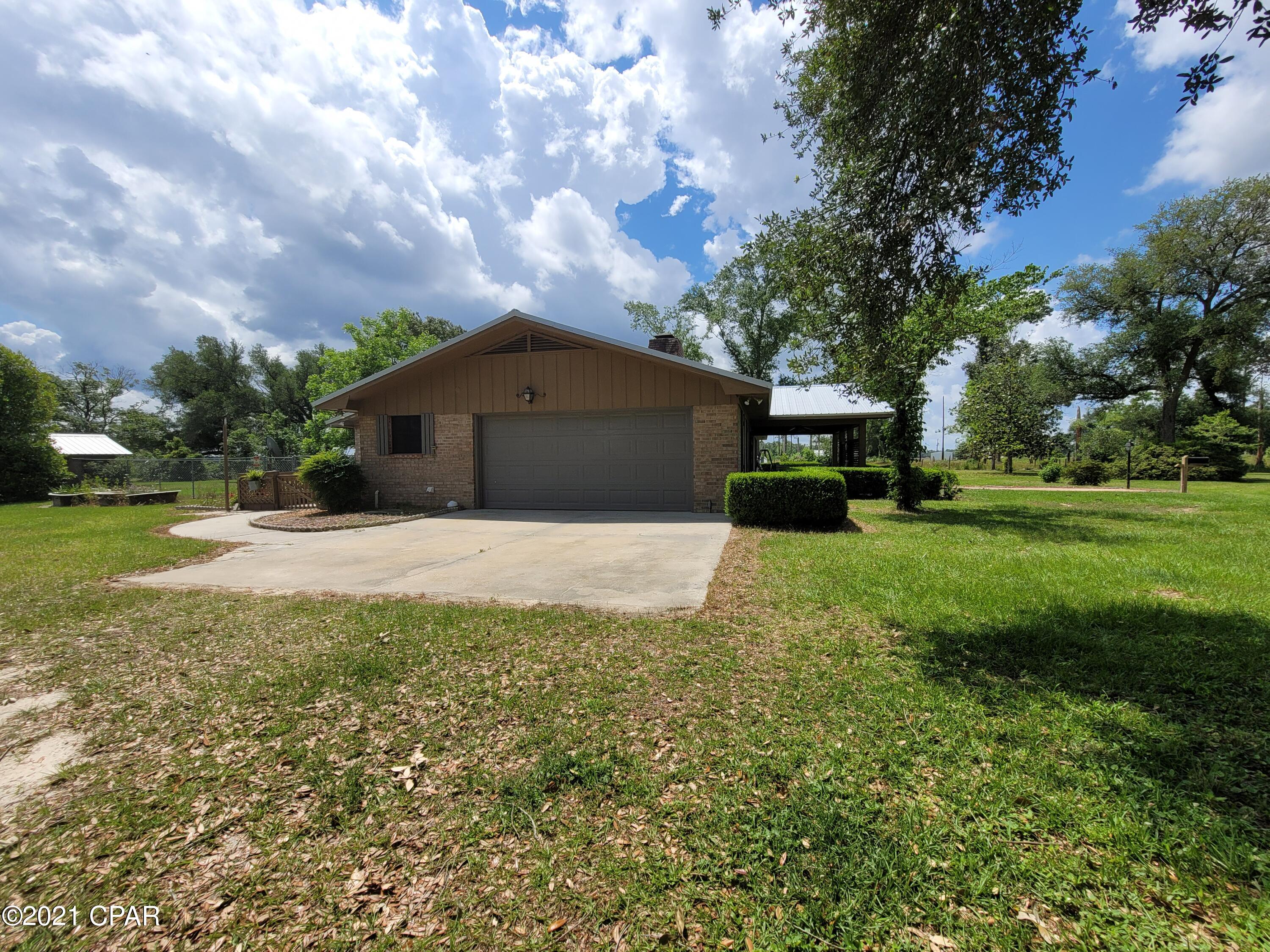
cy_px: 476
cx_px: 635
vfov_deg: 89.9
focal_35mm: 13
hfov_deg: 106.2
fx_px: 477
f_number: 2.2
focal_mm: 2.2
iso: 64
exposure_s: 1/2889
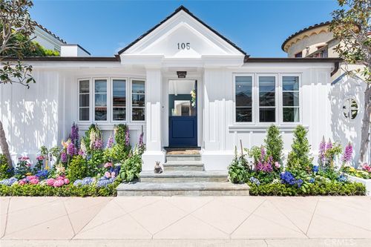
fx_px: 155
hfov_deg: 100.4
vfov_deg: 77.3
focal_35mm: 15
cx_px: 186
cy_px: 124
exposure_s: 1/400
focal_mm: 15
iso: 100
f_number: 7.1
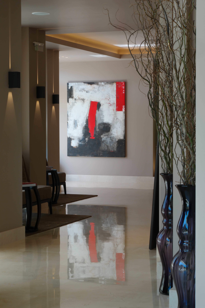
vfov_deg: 24.5
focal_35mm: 83
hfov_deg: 16.5
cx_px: 102
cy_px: 154
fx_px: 709
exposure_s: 1/3.33
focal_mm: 54
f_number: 22
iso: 200
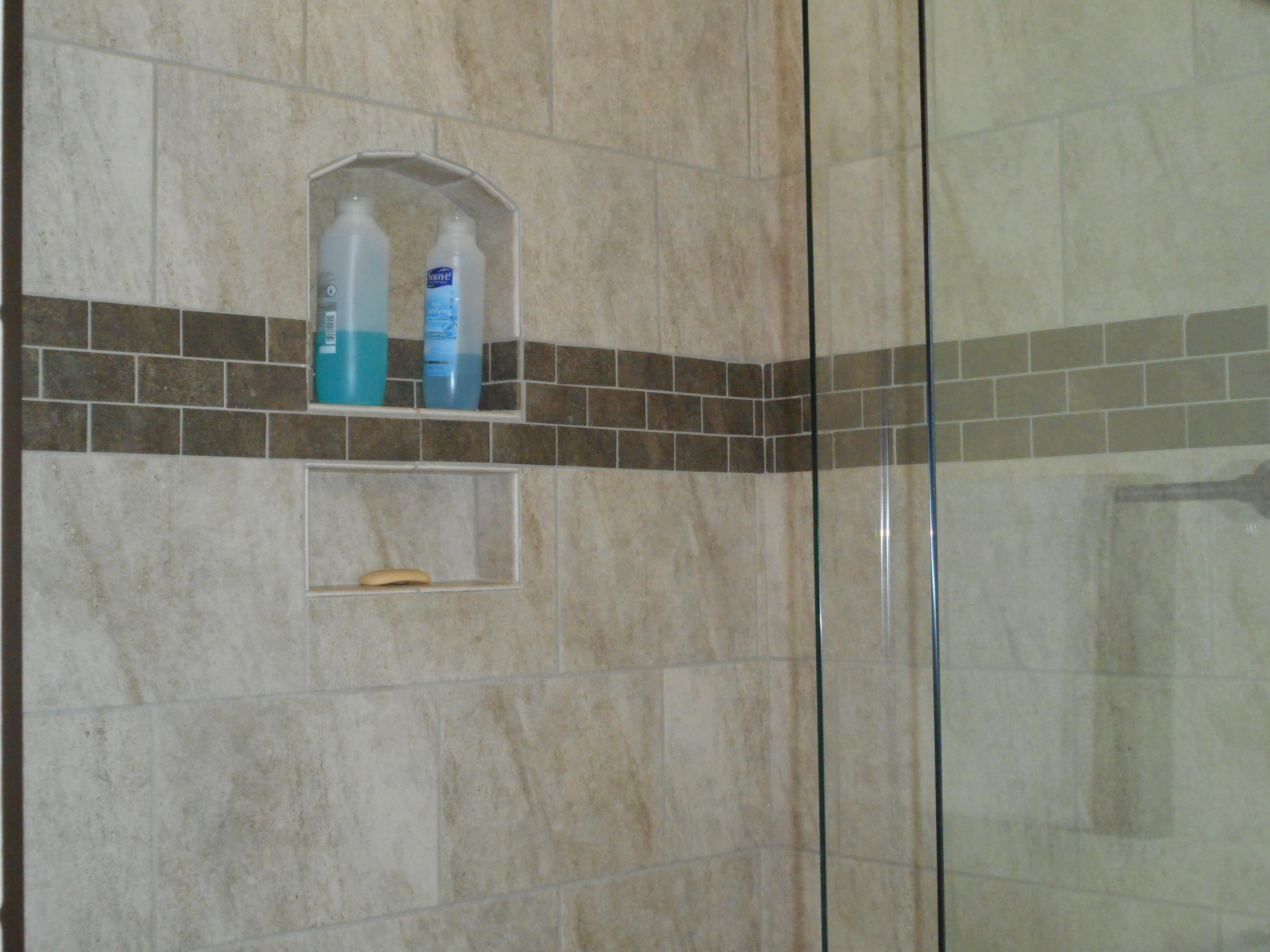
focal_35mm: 52
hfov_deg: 36.8
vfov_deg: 28.0
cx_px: 627
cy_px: 481
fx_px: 1908
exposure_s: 1/60
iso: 500
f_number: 4.9
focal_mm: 9.1
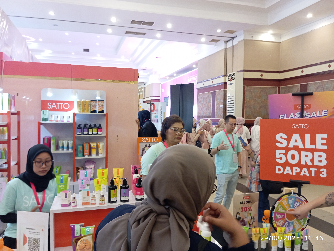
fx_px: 271
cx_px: 167
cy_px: 126
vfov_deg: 49.9
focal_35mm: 28
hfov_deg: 63.4
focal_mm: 4.22
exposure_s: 1/33.3
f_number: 1.8
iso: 531
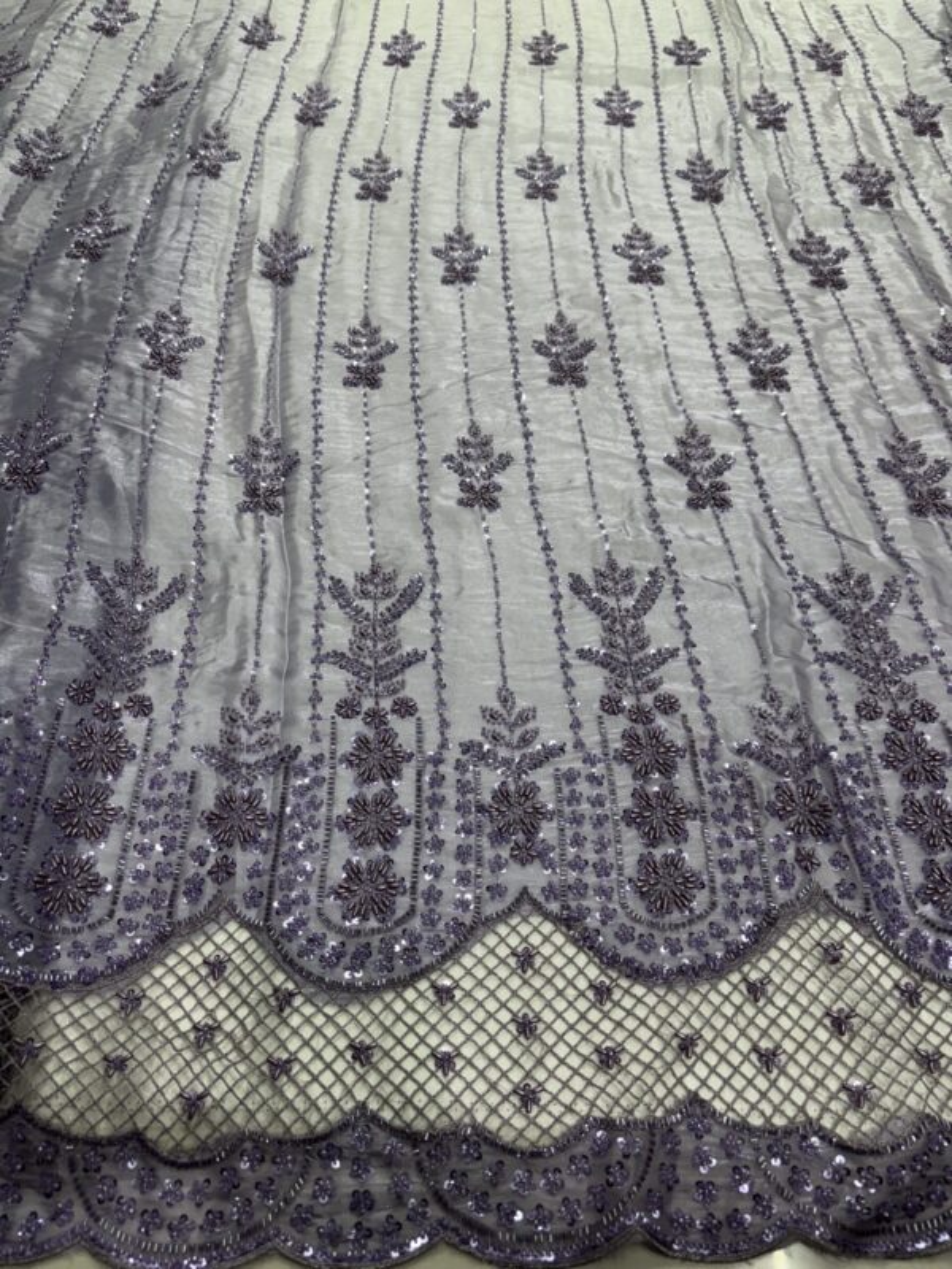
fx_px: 953
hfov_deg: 53.1
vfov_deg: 67.3
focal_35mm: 26
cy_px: 634
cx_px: 476
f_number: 1.6
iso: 50
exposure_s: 1/100
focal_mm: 5.96
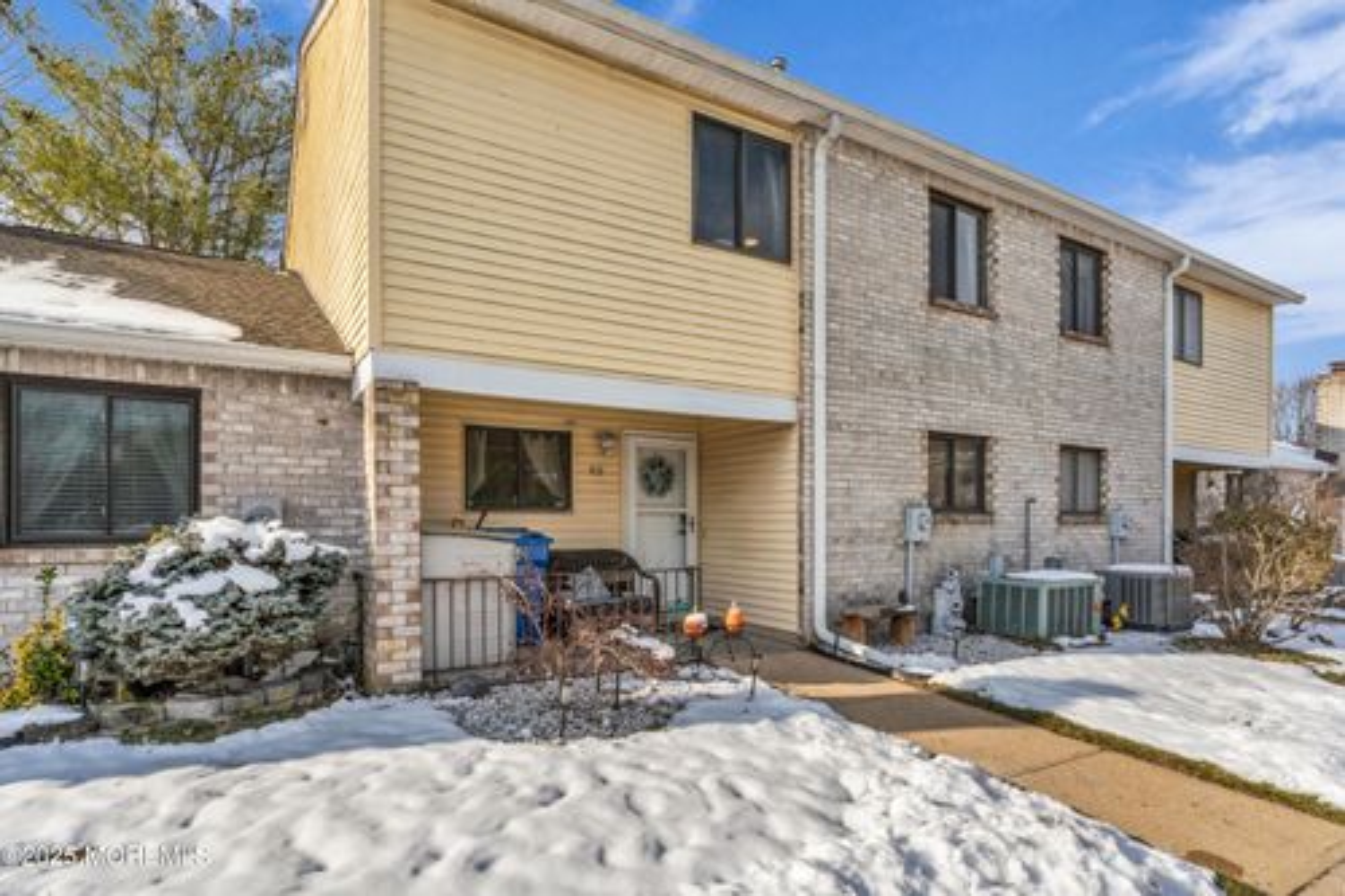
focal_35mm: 18
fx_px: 687
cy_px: 448
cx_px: 672
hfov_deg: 88.8
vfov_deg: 66.2
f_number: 22
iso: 160
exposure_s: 1/40
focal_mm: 18.4
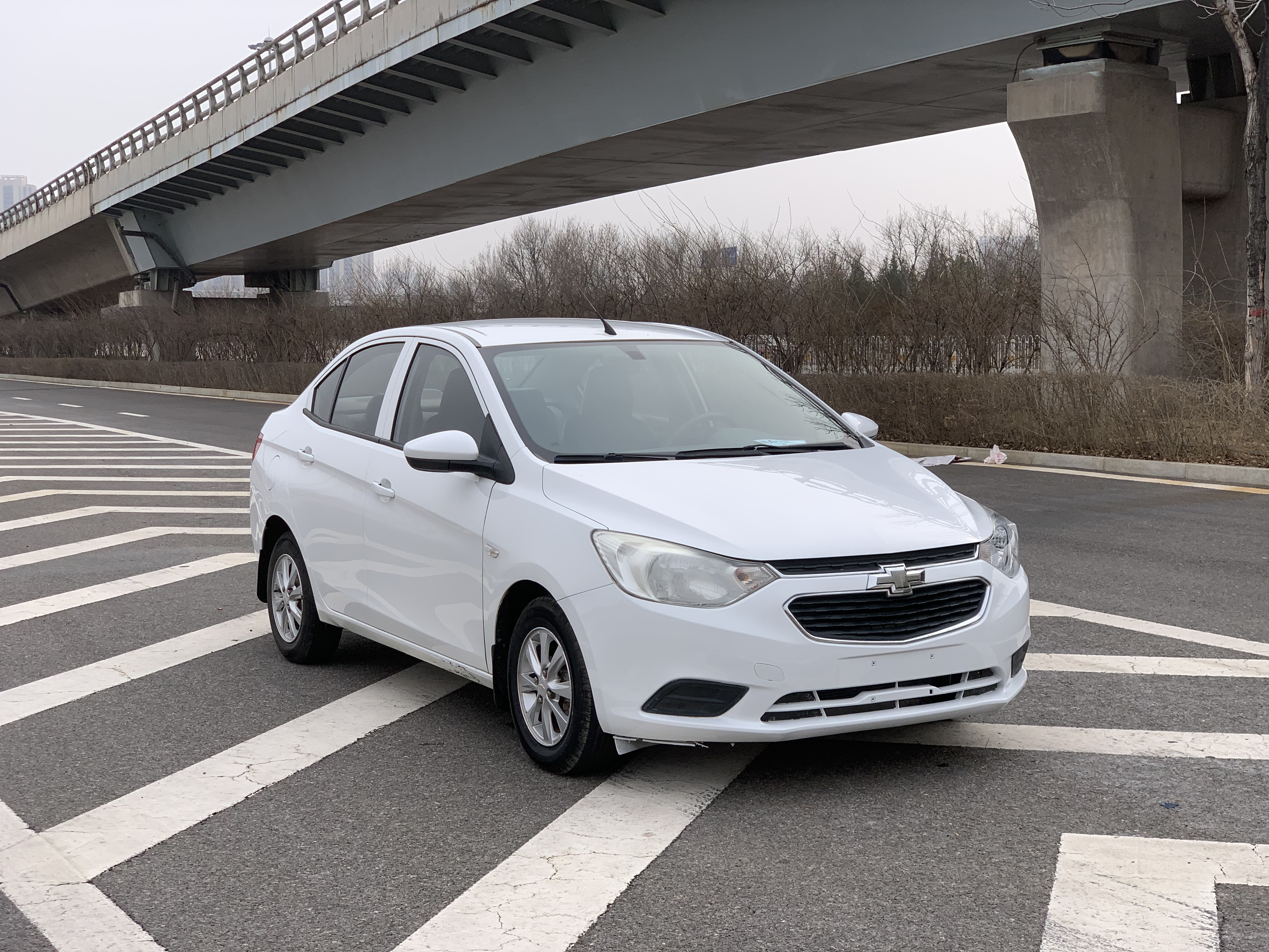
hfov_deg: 36.8
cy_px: 476
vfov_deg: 28.0
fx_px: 1906
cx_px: 634
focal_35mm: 52
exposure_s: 1/631
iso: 16
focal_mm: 6
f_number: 2.4
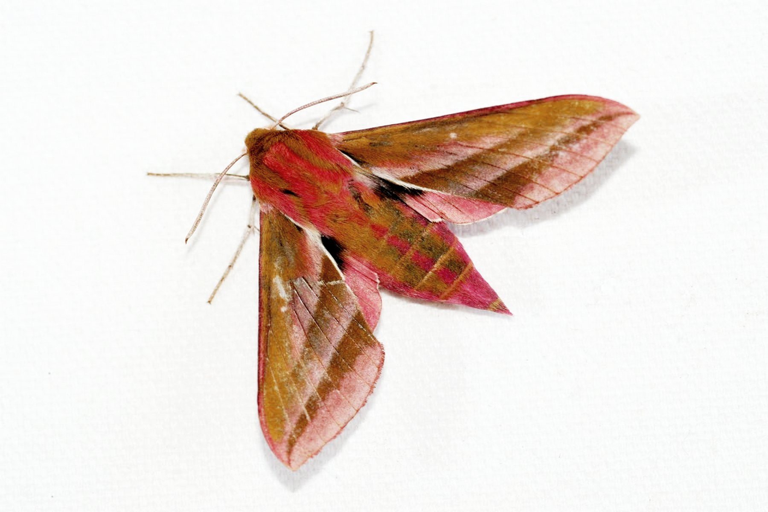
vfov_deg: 13.0
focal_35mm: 105
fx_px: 2240
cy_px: 256
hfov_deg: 19.5
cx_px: 384
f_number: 13
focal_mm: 105
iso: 320
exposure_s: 1/60
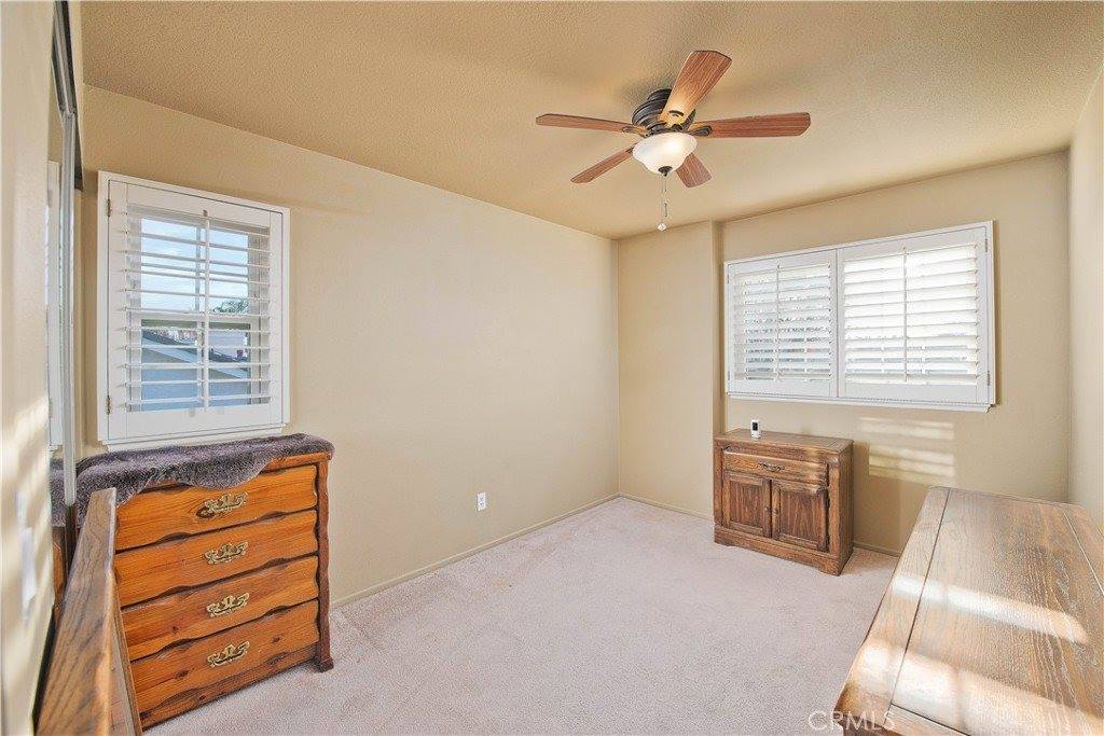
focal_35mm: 14
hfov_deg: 104.2
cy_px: 368
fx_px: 429
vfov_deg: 81.2
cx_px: 552
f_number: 7.1
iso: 400
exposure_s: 1/200
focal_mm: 14
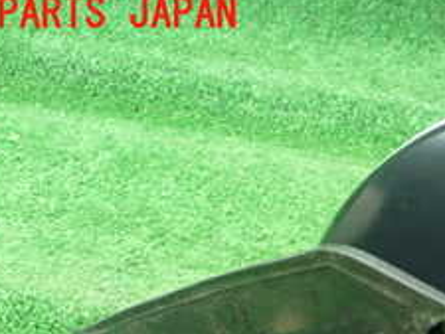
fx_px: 1029
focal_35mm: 80
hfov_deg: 23.2
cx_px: 471
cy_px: 435
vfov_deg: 17.3
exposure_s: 1/125
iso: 800
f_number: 2.3
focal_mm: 5.5
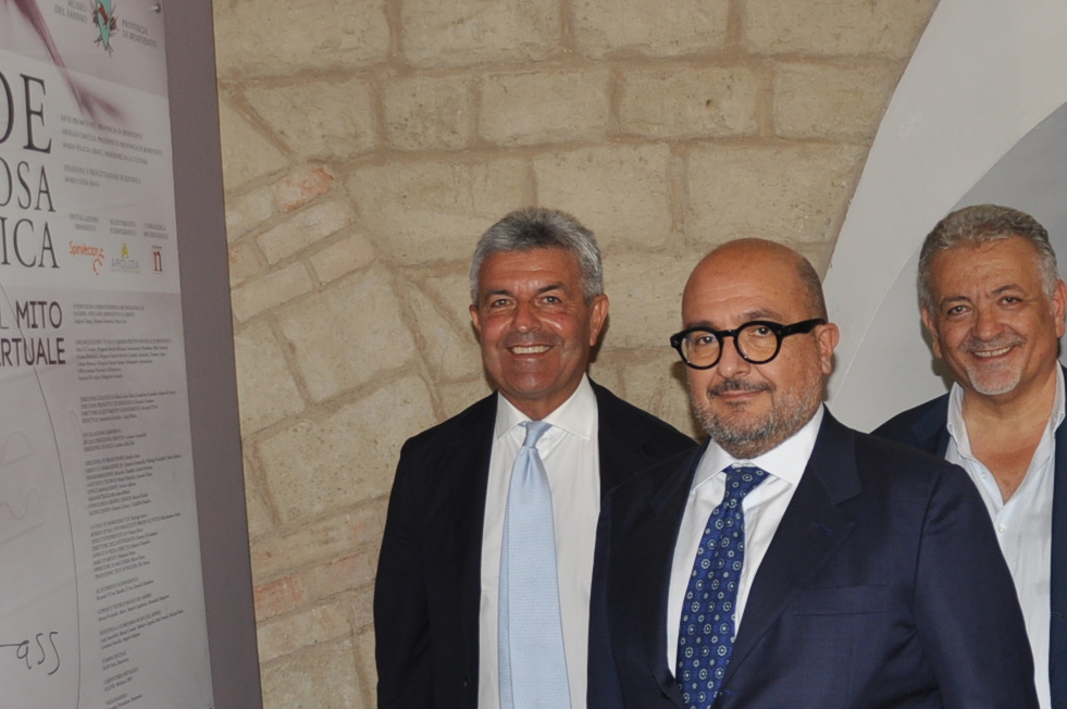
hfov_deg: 33.5
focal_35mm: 59
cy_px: 452
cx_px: 762
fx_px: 1747
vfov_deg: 22.9
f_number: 3.5
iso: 320
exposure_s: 1/100
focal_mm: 18
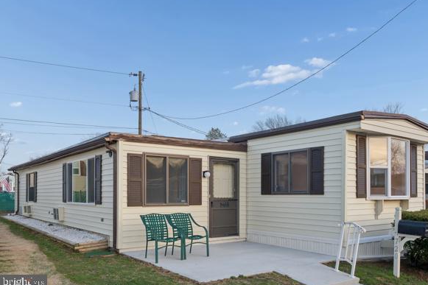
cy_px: 143
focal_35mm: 31
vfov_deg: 42.3
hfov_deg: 60.3
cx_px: 220
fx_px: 368
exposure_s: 1/200
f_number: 8
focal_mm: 20
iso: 400
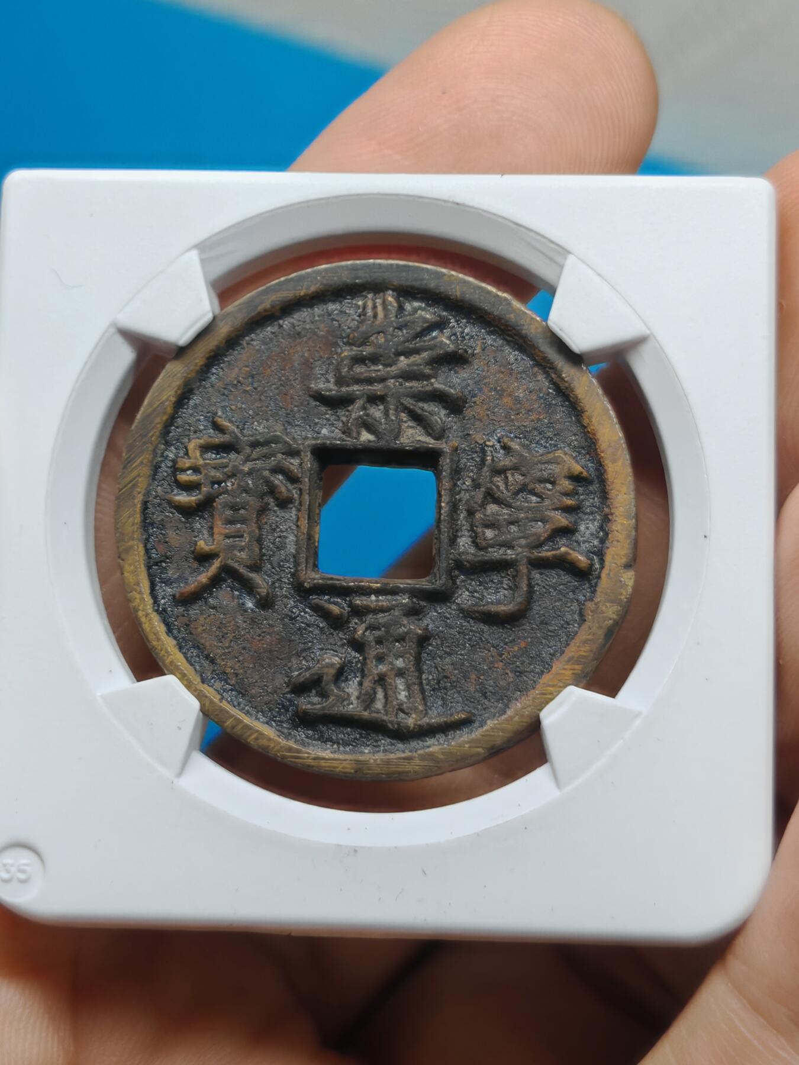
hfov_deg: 15.6
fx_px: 2924
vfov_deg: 20.7
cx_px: 400
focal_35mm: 95
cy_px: 532
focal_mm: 7.62
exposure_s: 1/200
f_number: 1.6
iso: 50
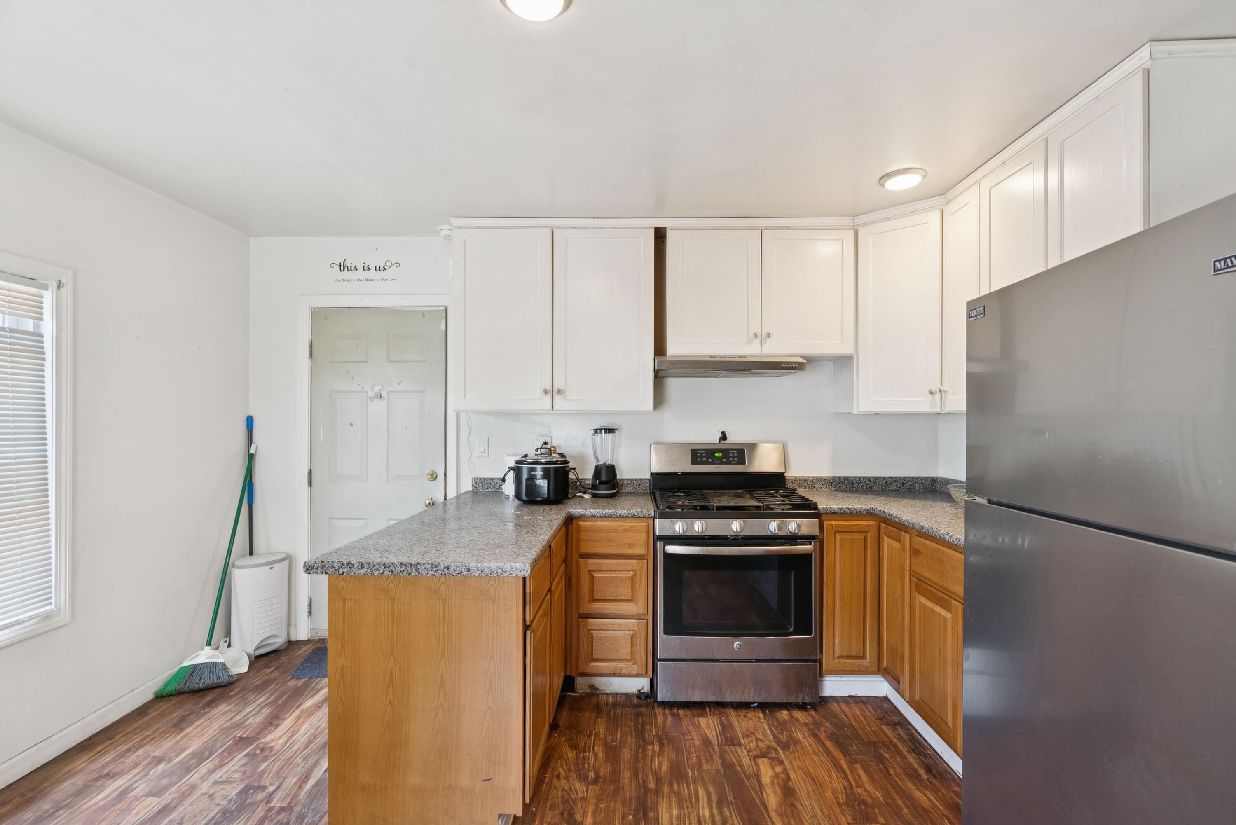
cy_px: 412
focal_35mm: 16
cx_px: 618
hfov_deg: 96.7
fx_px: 550
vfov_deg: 73.8
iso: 320
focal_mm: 16
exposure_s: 1/4
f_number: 7.1
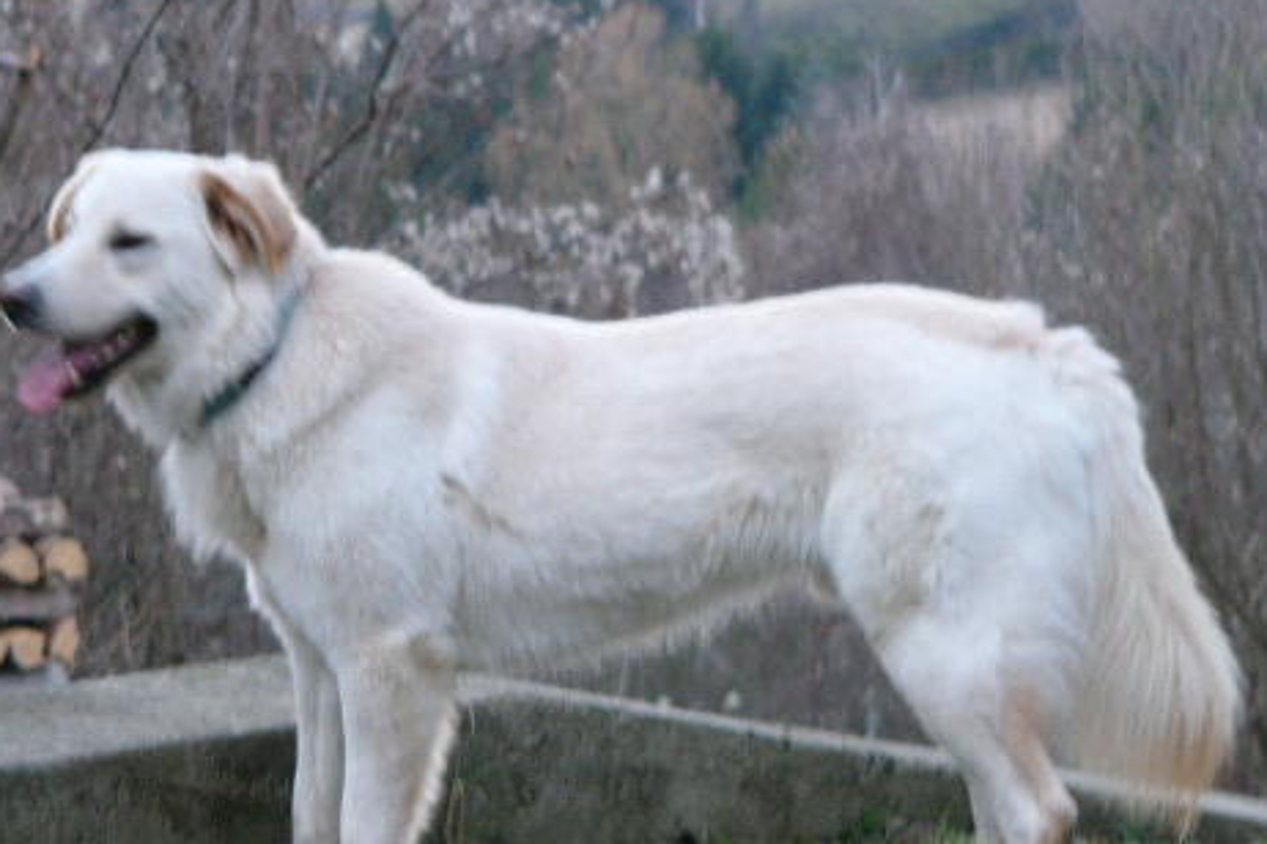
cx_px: 469
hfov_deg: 10.8
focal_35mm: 190
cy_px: 581
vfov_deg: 7.2
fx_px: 6686
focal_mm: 21.9
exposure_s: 1/15
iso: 100
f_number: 2.8
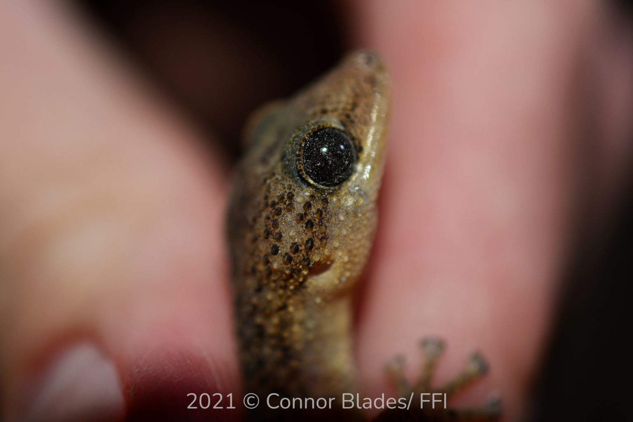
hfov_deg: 33.4
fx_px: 1055
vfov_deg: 22.6
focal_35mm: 60
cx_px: 316
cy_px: 211
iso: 180
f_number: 3.8
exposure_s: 1/60
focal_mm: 40
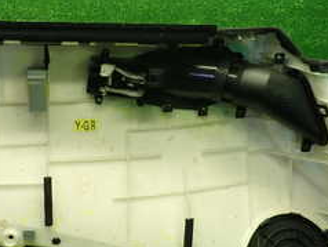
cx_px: 44
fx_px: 598
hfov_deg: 29.6
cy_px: 186
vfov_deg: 23.1
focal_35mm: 63
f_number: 2
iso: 200
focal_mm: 4.5
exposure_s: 1/60
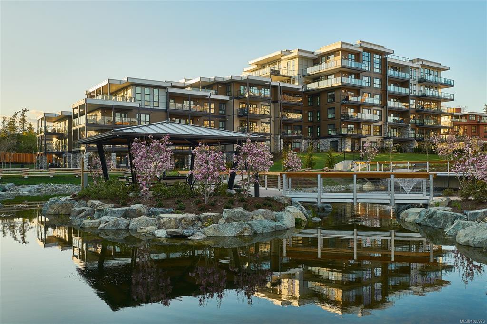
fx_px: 433
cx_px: 244
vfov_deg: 41.1
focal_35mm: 32
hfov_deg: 58.7
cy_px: 162
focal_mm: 32
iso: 200
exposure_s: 1/200
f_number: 7.1
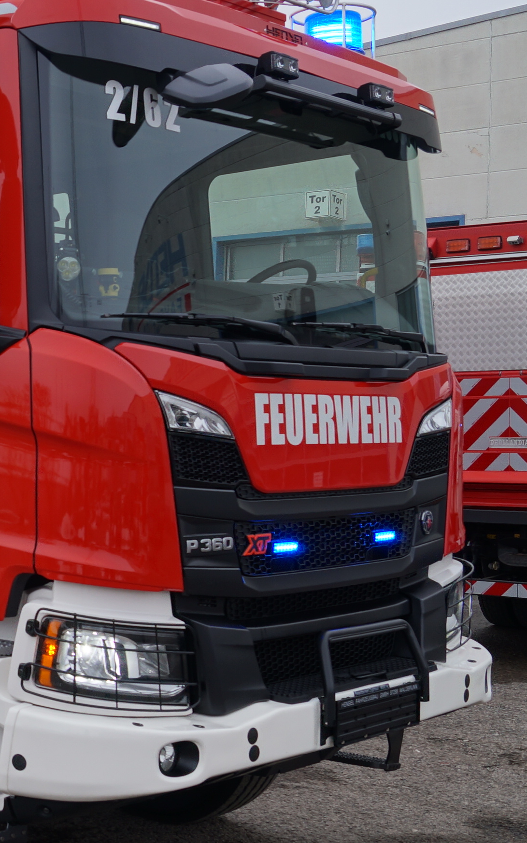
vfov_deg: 33.5
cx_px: -198
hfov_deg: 19.3
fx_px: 1402
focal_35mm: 61
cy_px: 440
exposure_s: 1/160
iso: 100
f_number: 6.3
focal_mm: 18
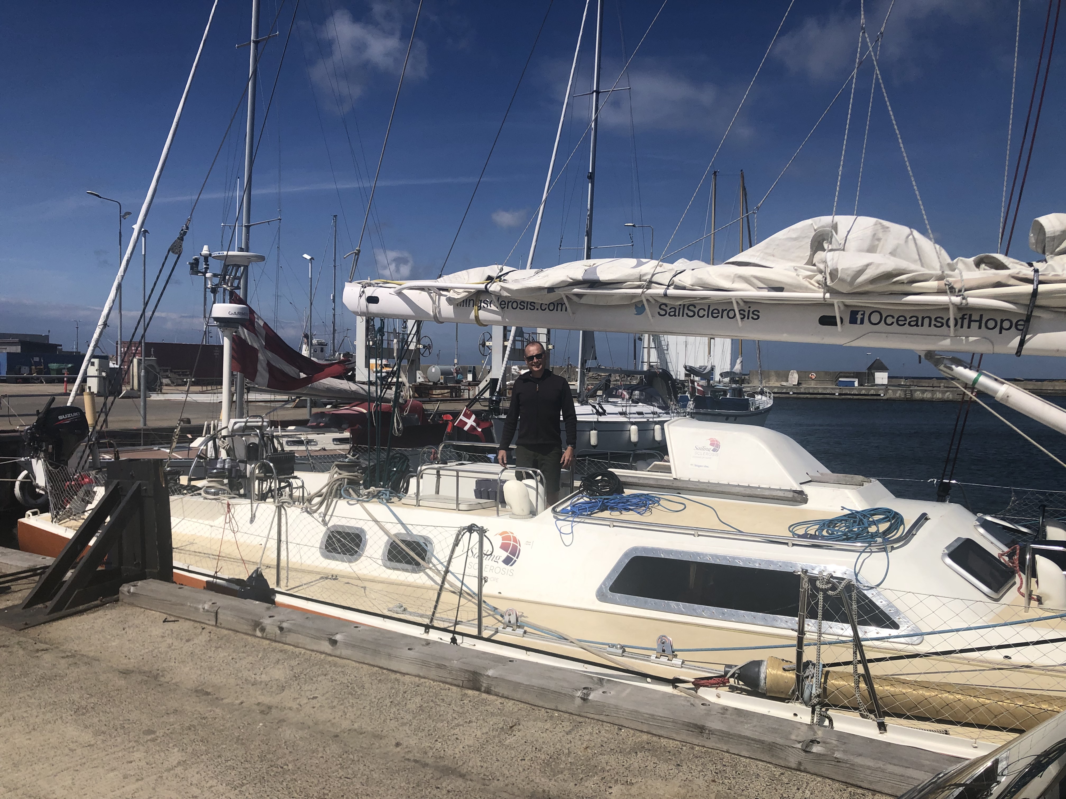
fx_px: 862
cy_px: 400
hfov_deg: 63.4
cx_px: 533
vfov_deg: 49.7
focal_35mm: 28
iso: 25
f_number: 1.8
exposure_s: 1/5348
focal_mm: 3.99
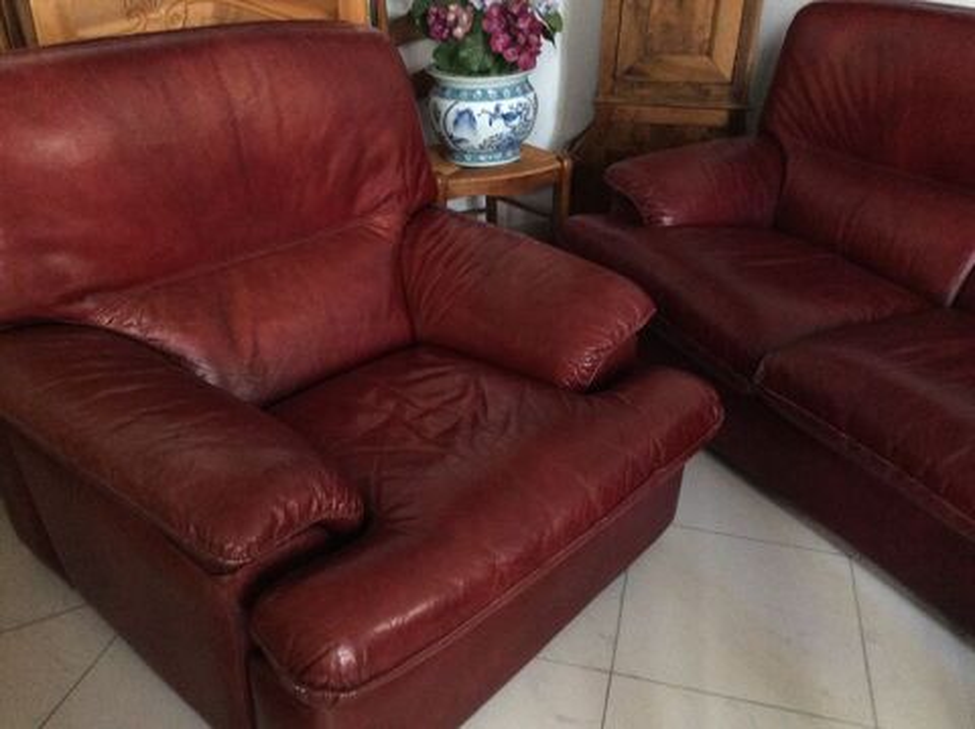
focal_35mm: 32
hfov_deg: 56.9
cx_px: 488
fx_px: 900
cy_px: 364
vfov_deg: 44.1
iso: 160
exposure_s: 1/25
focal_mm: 3.3
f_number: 2.4
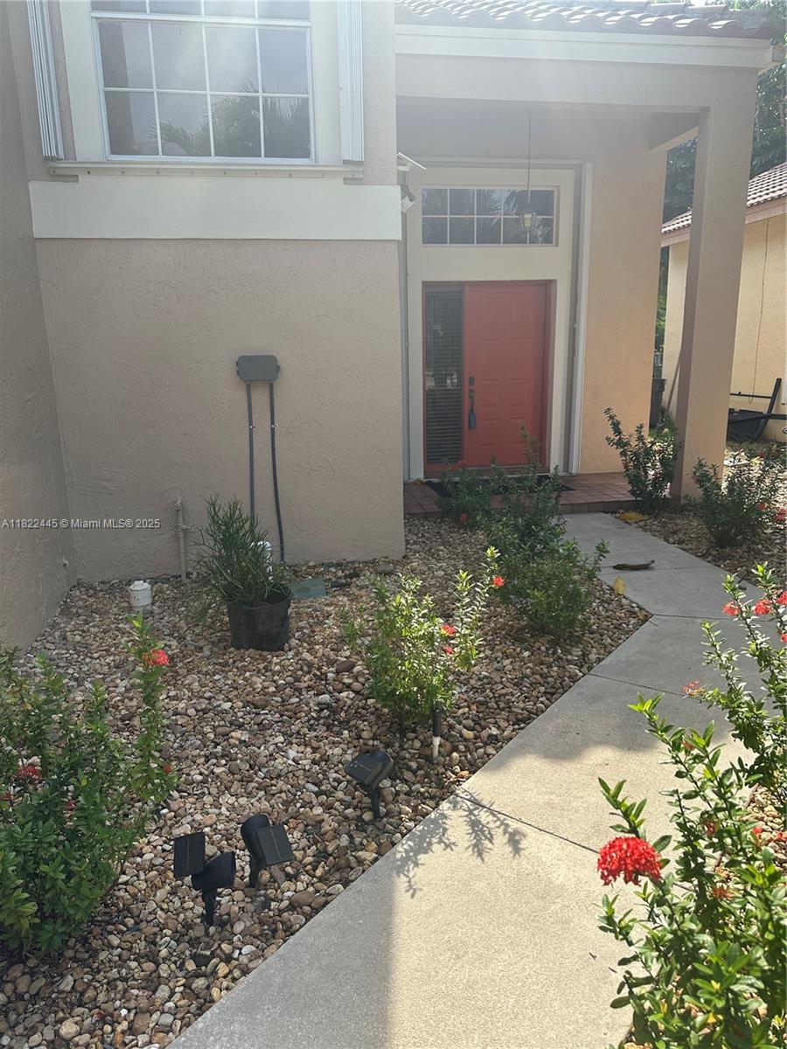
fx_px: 728
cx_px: 394
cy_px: 524
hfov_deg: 56.8
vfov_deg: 71.6
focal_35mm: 24
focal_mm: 6.86
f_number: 1.78
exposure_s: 1/1289
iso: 80
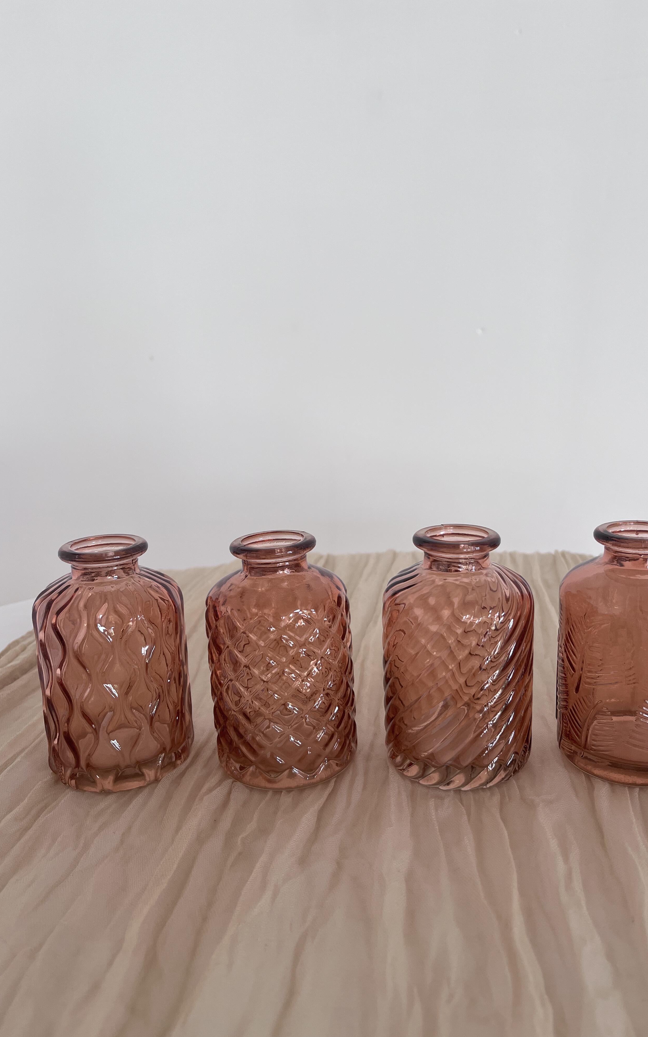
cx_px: 368
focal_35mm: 28
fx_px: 791
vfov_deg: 66.5
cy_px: 525
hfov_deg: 44.4
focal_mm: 5.1
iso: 64
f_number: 1.6
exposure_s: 1/121
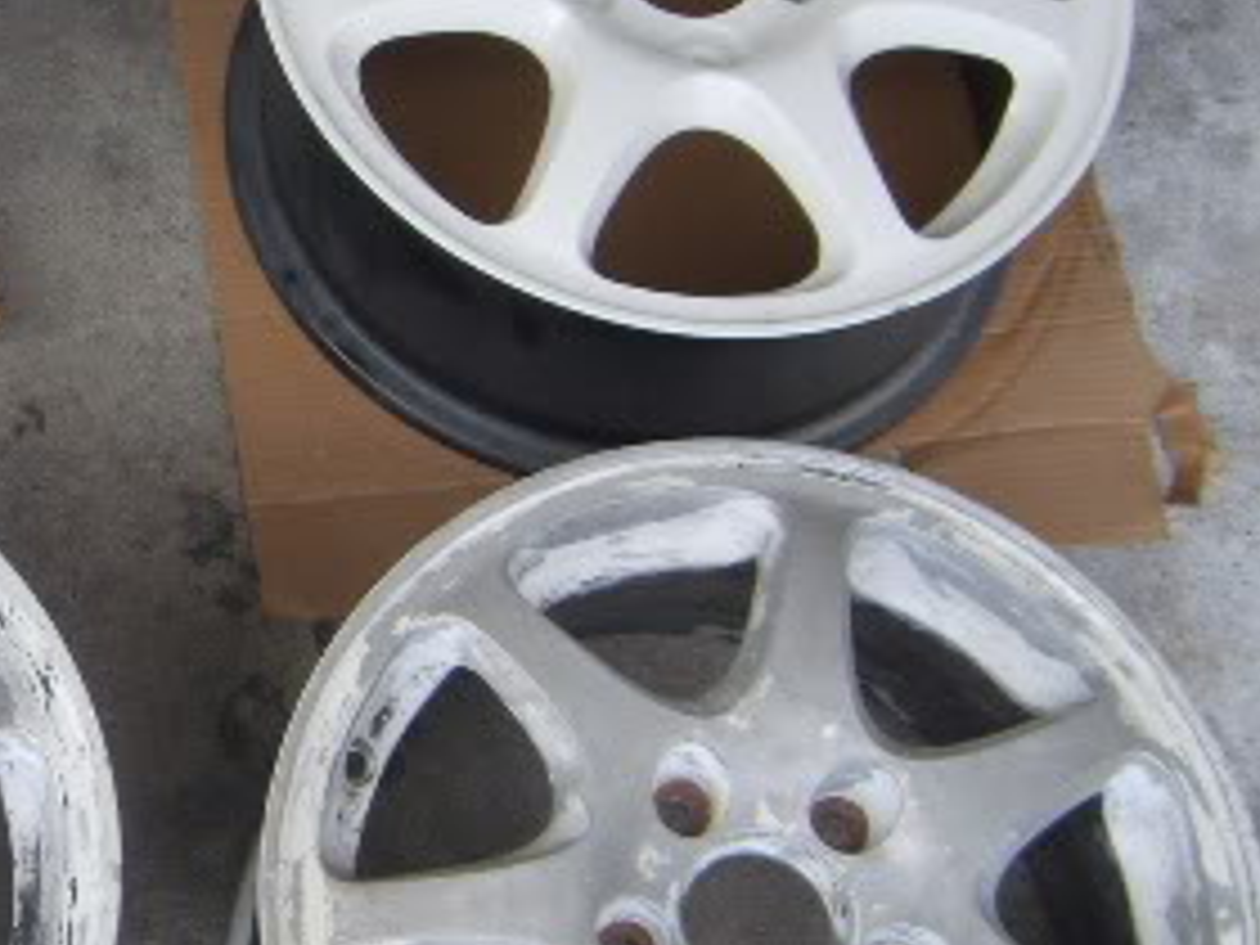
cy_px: 450
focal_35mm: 80
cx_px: 45
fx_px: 2912
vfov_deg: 18.4
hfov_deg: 23.5
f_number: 2.8
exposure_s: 1/250
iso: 50
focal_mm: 5.8
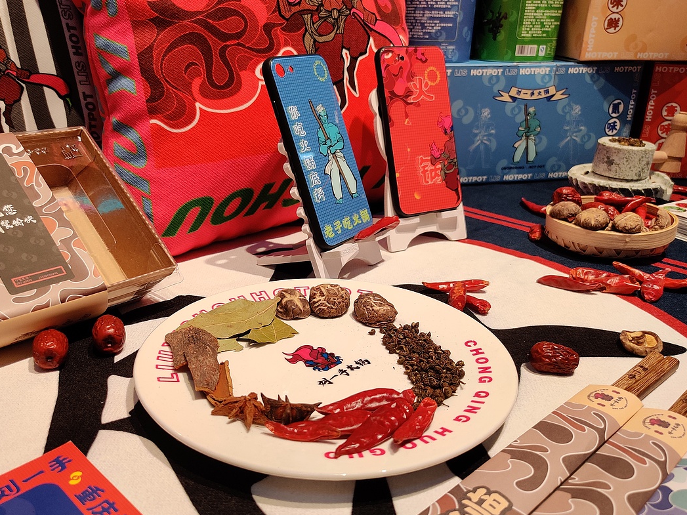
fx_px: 655
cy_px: 273
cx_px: 298
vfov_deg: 42.9
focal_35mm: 33
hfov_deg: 55.2
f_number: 1.65
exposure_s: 1/148
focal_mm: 4.75
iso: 100
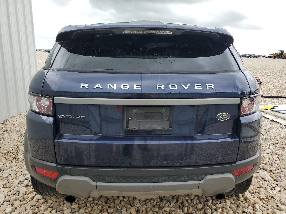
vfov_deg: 53.1
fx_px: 215
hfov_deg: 67.3
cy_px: 107
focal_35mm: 26
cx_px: 143
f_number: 1.5
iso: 50
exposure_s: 1/1000
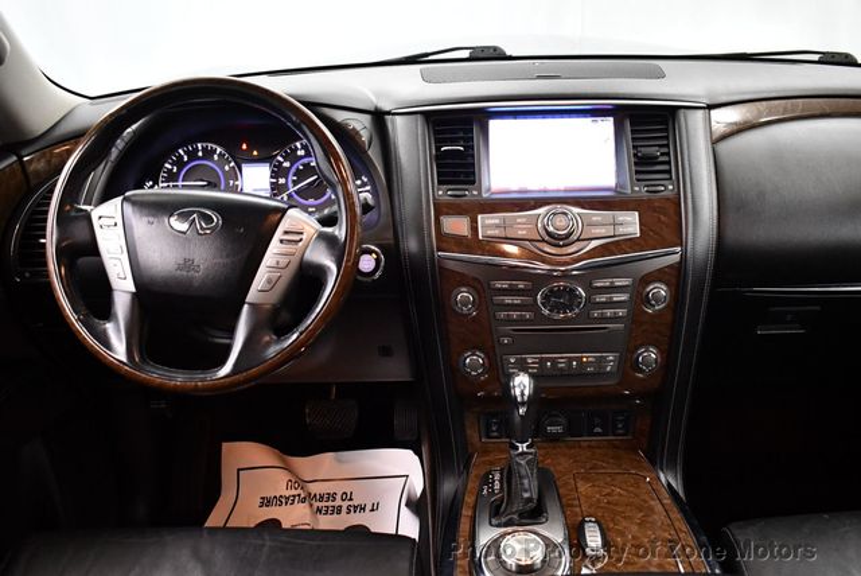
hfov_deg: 53.1
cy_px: 288
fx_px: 862
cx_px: 430
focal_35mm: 36
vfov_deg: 36.9
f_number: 3.5
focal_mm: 18
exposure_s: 1/80
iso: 3200
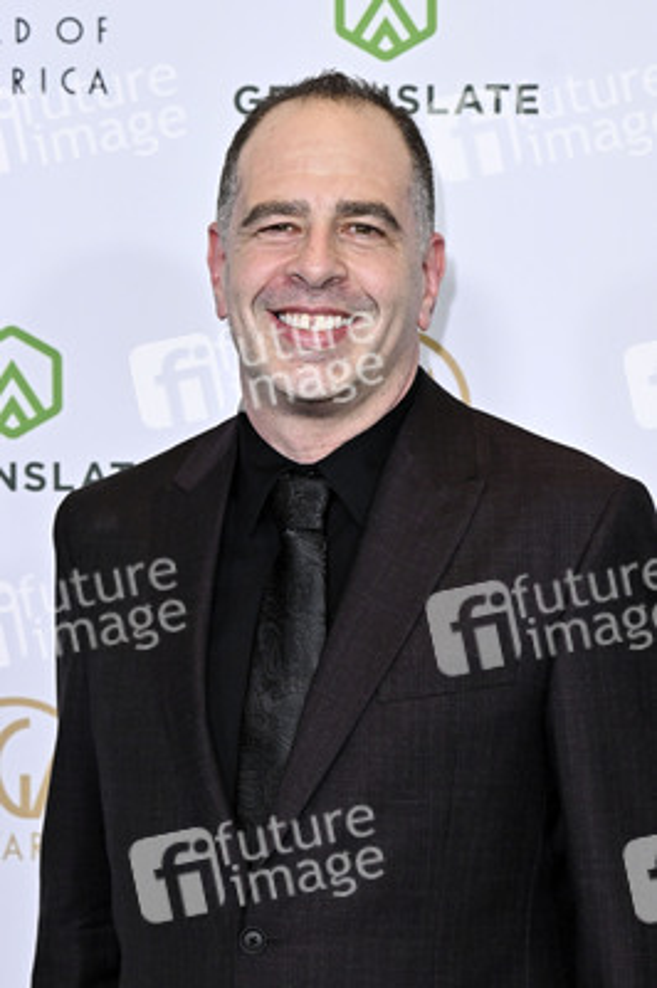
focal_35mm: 109
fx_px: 2989
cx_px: 328
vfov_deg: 18.8
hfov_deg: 12.5
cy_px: 494
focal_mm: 73
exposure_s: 1/320
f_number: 5.6
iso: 2000
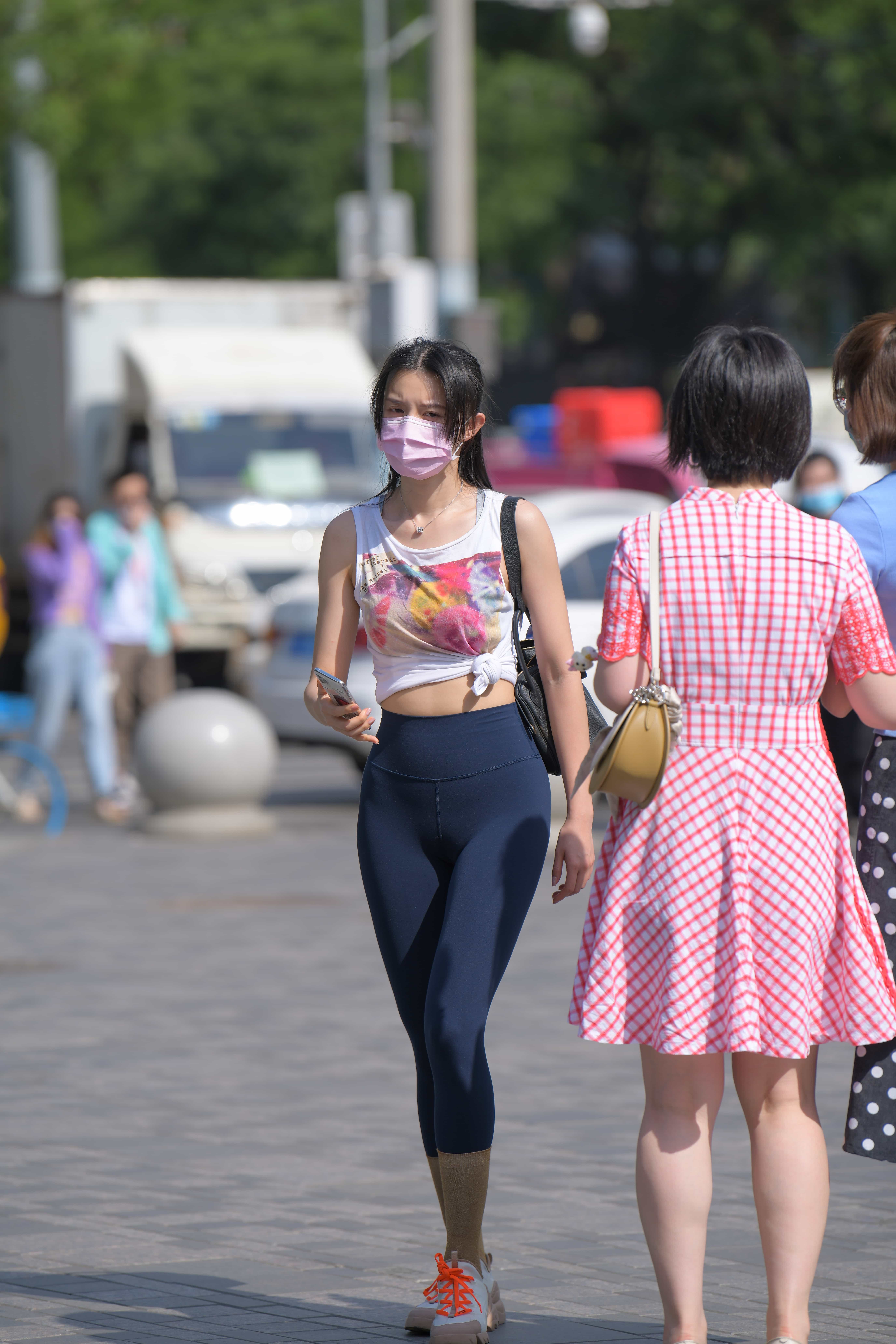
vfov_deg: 10.3
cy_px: 672
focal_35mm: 200
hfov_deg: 6.9
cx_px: 448
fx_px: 7466
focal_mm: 200
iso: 80
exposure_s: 1/1000
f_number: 4
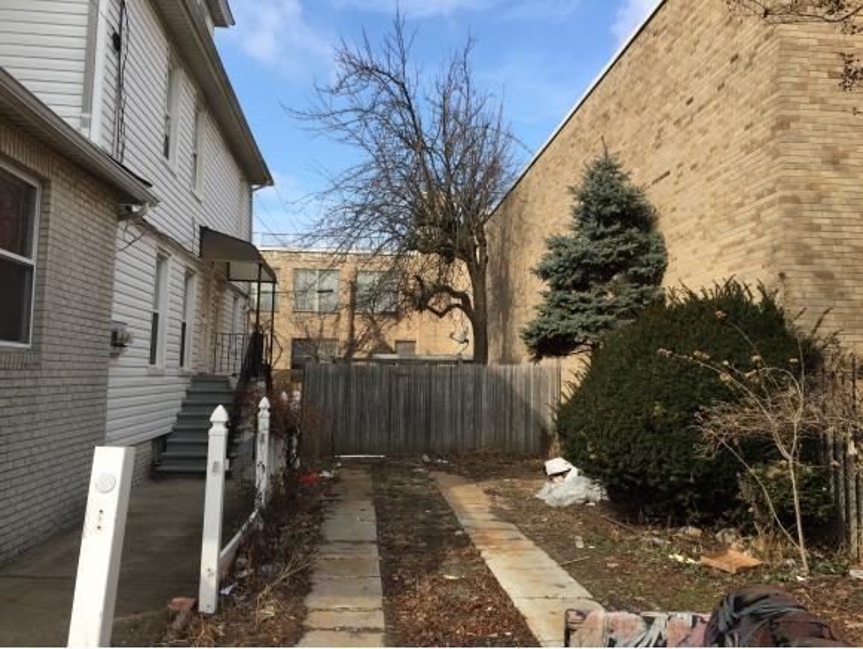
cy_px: 324
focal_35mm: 29
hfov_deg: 61.6
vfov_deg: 48.3
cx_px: 432
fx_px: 724
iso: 32
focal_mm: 4.15
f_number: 2.2
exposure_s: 1/1068
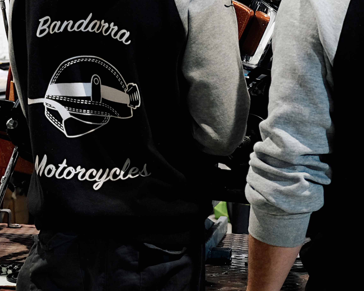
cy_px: 75
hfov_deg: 19.7
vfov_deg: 15.8
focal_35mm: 97
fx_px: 1045
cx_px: 123
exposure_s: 1/30
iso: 800
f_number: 3.2
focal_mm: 25.4
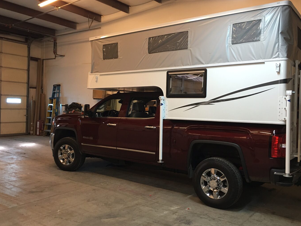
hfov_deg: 55.3
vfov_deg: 42.9
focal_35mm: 33
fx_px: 287
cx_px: 163
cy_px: 113
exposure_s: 1/15
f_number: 2.2
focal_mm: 4.15
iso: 40
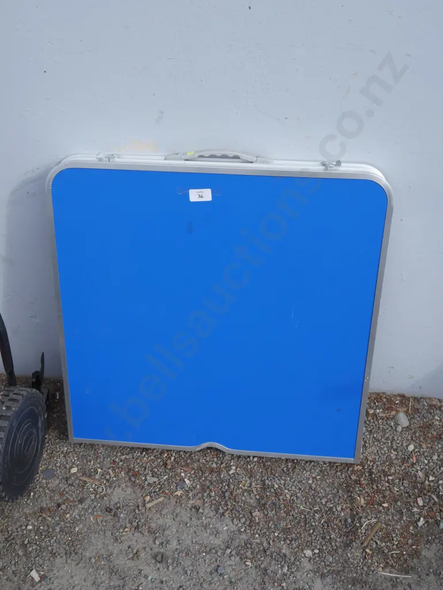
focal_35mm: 40
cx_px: 222
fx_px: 682
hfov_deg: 36.0
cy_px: 295
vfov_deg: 46.8
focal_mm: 20
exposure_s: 1/320
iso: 200
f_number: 7.1
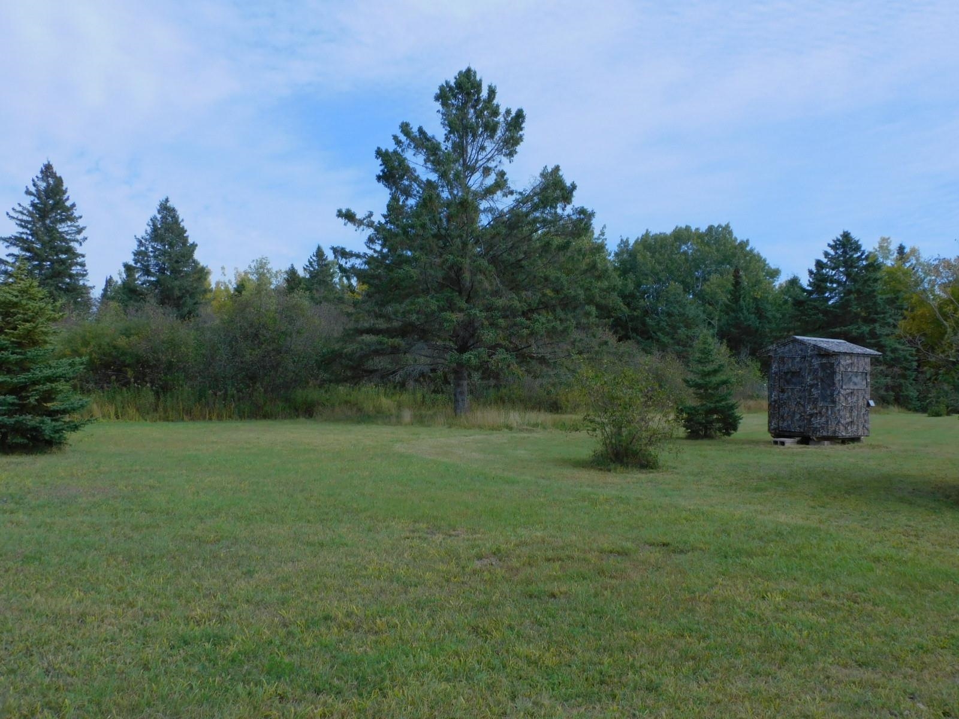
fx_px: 831
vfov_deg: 46.8
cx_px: 480
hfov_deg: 60.0
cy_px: 360
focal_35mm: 30
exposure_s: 1/1250
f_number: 3.5
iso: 125
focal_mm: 5.4
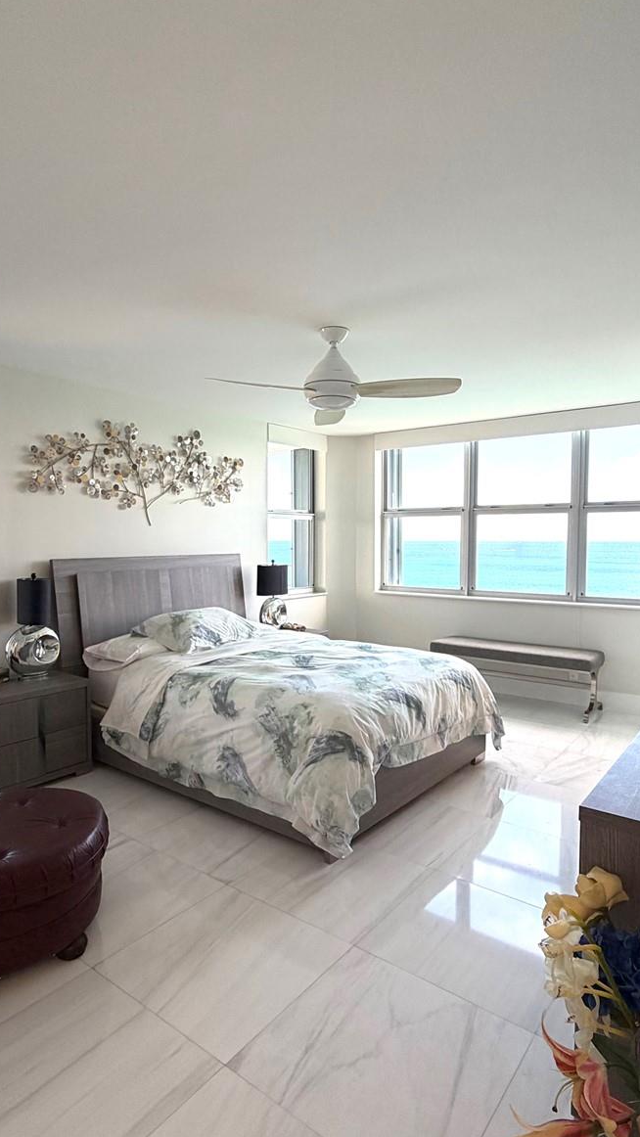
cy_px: 574
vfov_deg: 83.8
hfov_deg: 53.6
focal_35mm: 21
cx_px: 314
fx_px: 633
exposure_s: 1/120
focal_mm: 2.22
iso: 50
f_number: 2.2
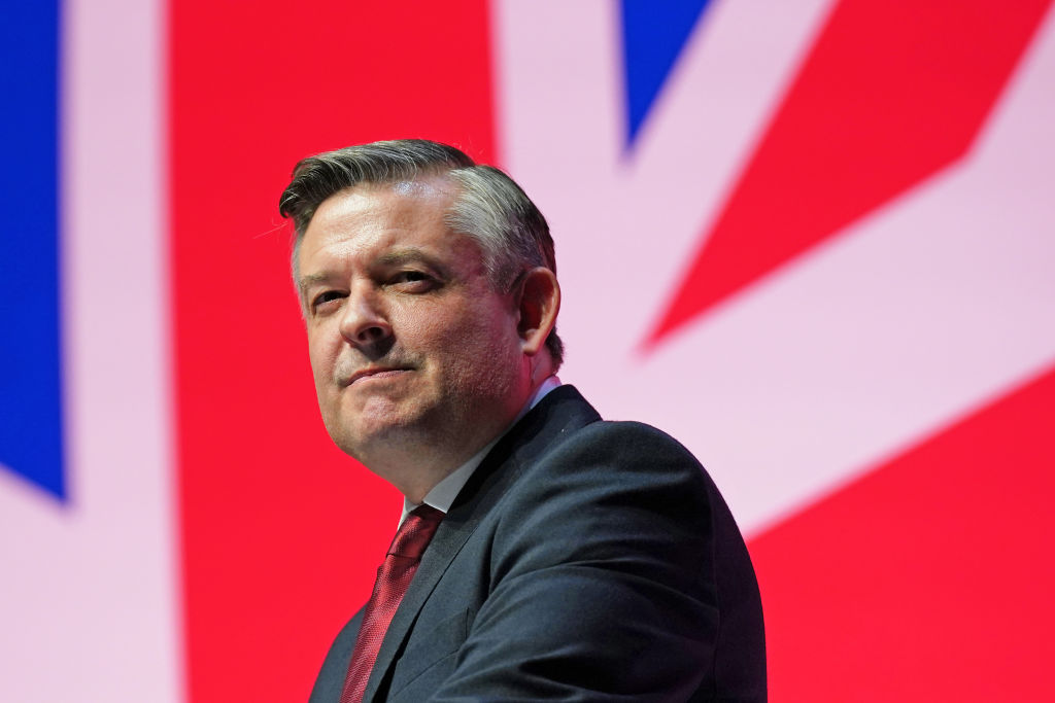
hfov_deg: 6.9
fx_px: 8792
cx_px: 528
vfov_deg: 4.6
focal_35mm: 300
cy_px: 352
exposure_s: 1/250
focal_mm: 200
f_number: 4
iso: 1600
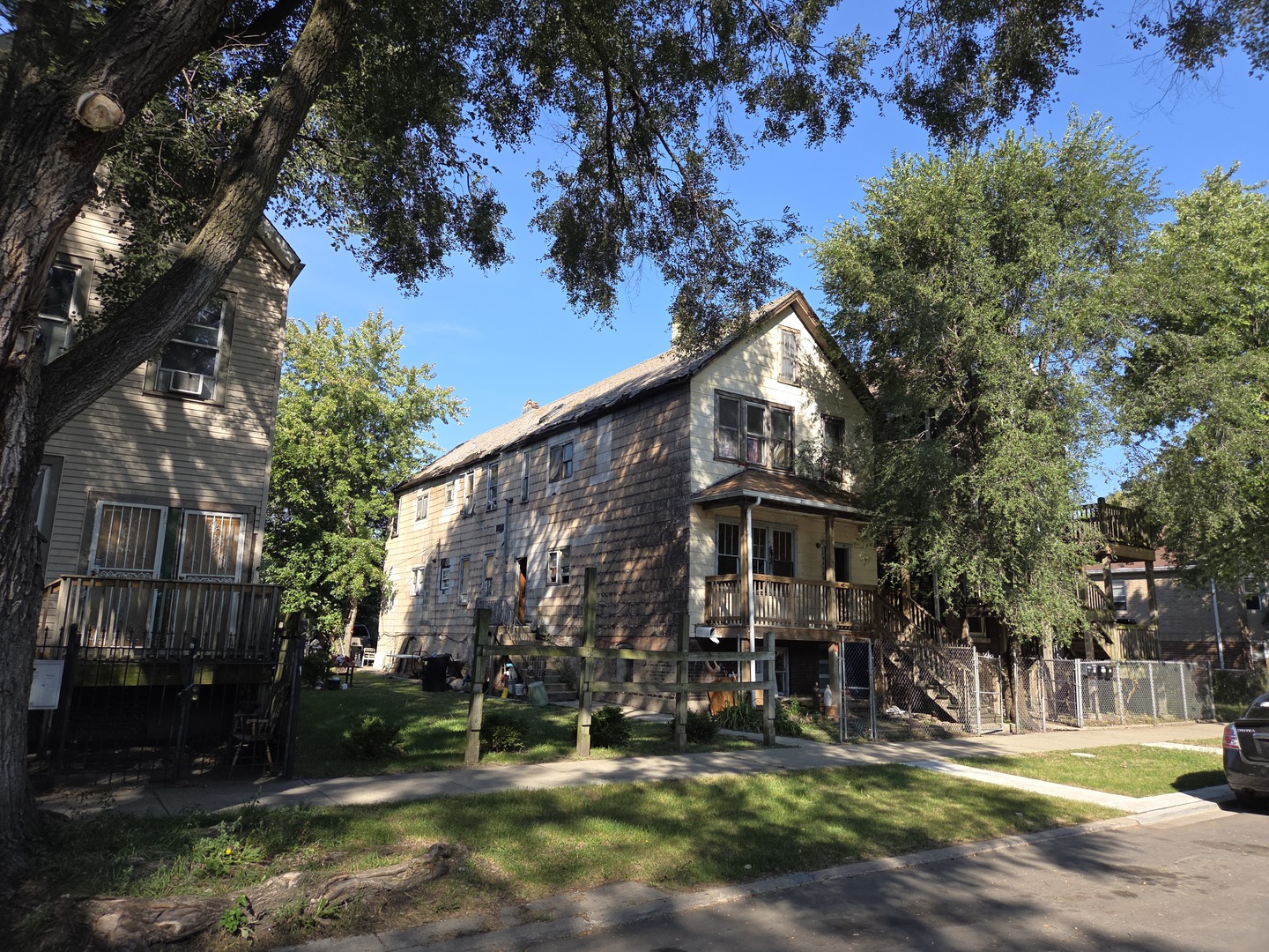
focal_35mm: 23
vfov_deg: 58.9
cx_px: 634
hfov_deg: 73.9
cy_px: 476
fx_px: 843
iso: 25
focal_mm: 5.4
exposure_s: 1/709
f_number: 1.8
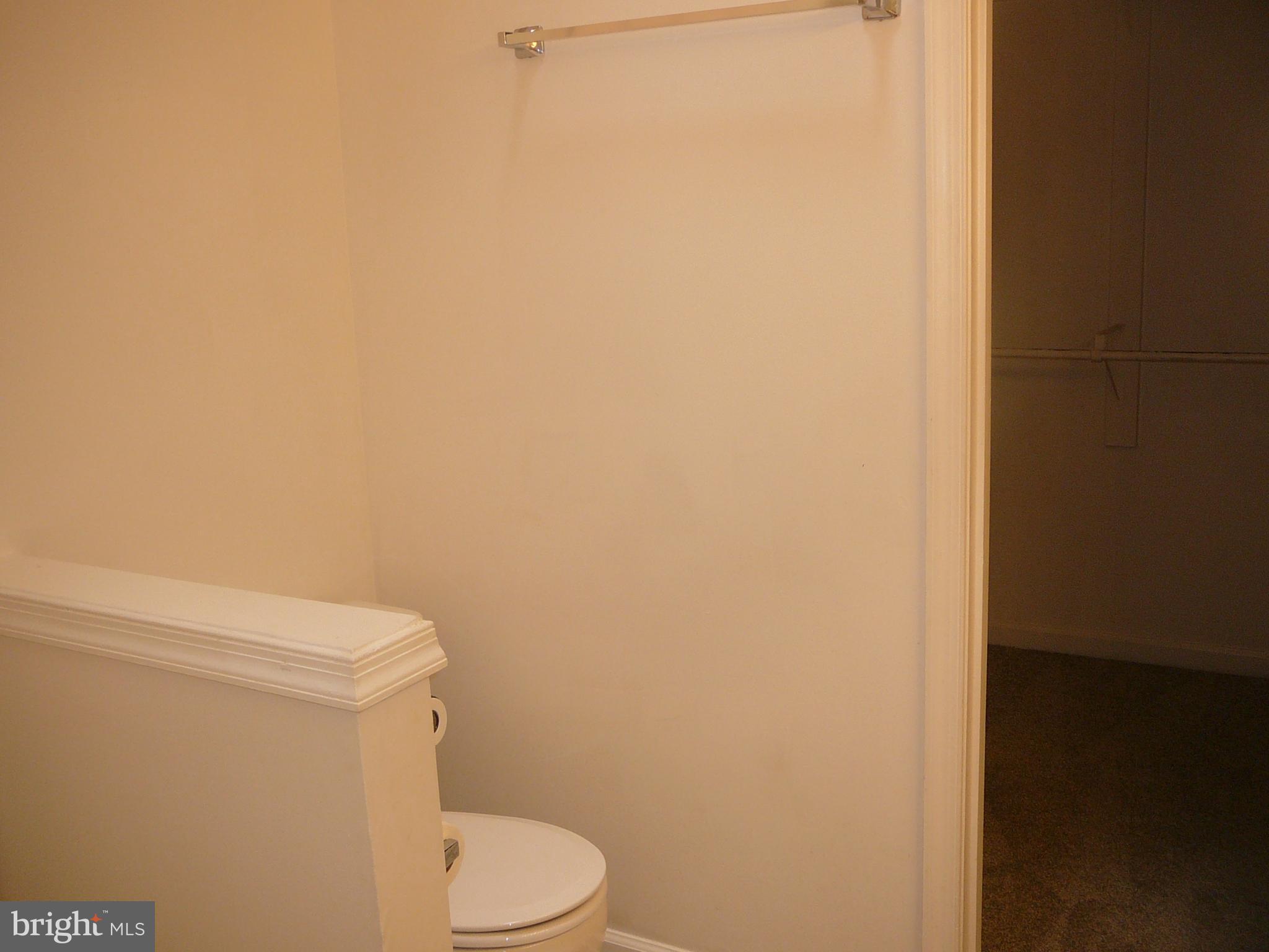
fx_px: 1283
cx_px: 634
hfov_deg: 52.6
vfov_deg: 40.7
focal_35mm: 35
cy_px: 476
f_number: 2.8
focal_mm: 5.2
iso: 100
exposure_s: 1/30
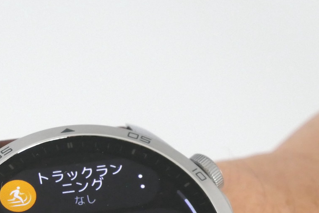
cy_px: 237
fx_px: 1409
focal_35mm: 159
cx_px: 135
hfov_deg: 12.9
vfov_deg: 8.6
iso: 1250
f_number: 4.5
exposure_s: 1/80
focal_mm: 23.1
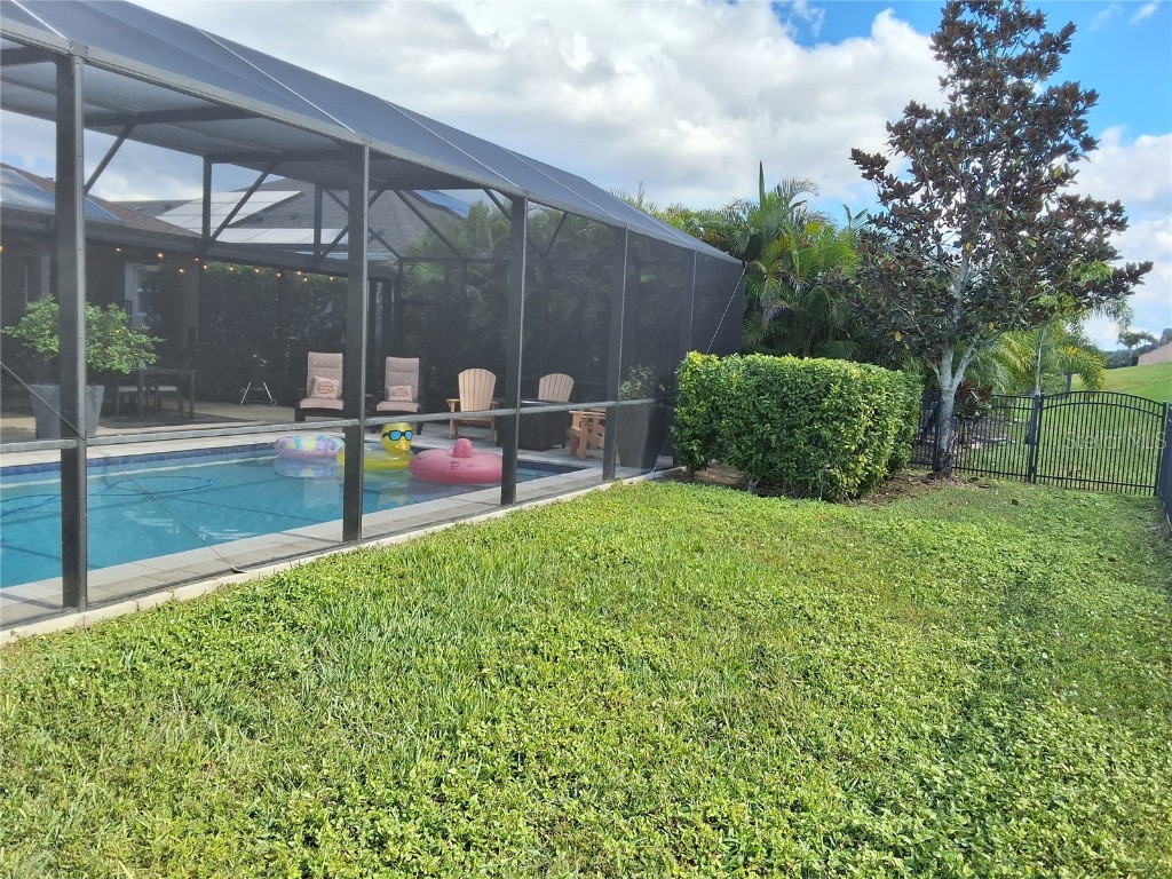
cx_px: 586
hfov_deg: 63.4
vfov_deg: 49.7
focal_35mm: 28
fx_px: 948
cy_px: 440
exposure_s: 1/770
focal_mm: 2.91
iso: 32
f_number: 1.9
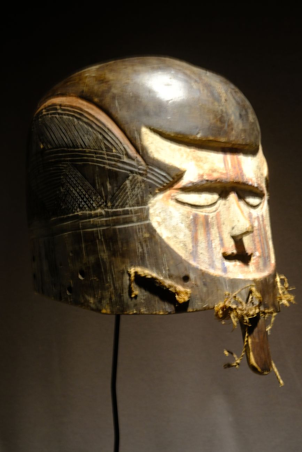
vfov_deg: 22.6
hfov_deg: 15.2
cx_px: 151
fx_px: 1132
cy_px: 226
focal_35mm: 90
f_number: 11
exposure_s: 1/6
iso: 800
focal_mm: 60
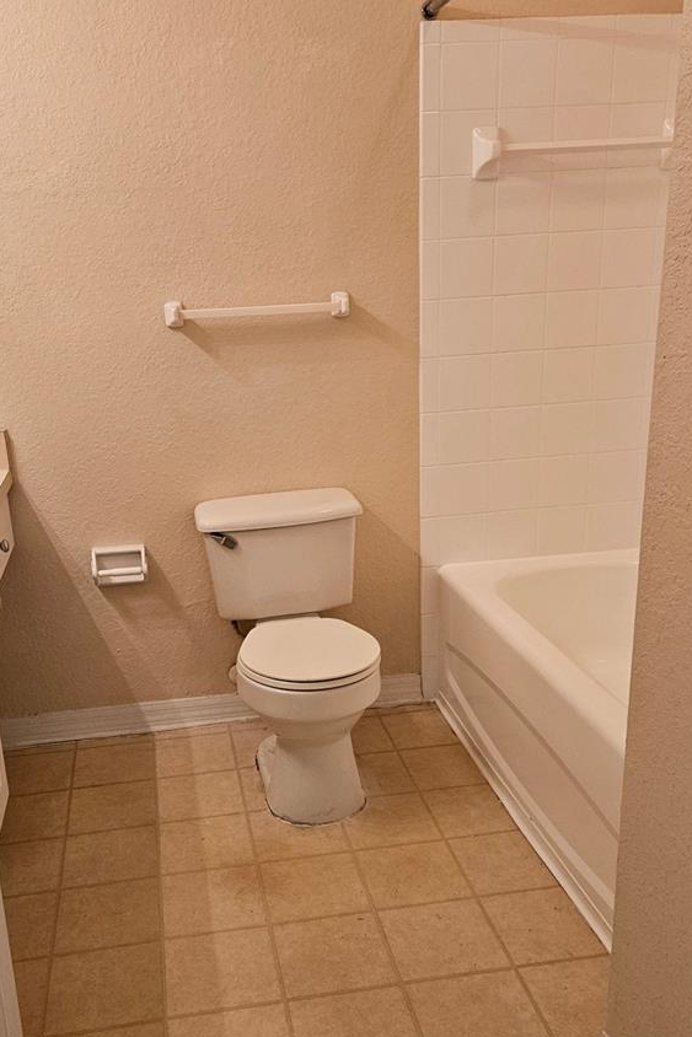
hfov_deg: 38.8
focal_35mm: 34
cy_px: 609
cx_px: 295
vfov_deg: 55.5
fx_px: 980
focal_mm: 5.4
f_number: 1.8
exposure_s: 1/120
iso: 200
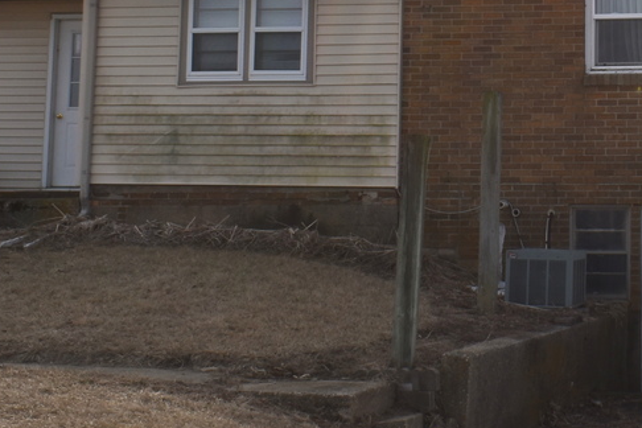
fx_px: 1605
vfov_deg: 14.9
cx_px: 627
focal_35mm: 90
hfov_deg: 21.9
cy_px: -4
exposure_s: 1/200
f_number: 14
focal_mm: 18
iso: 100
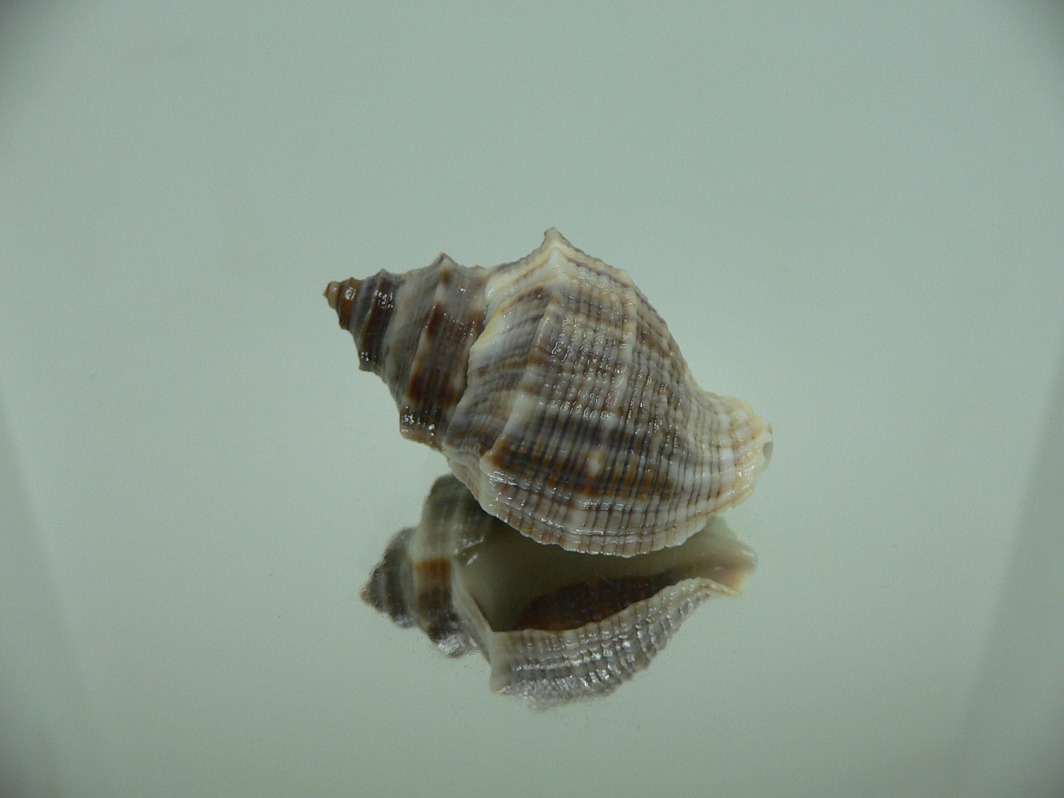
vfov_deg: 40.7
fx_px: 1076
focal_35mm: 35
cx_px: 532
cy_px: 399
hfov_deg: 52.6
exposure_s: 1/60
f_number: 2.8
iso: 100
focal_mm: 4.6
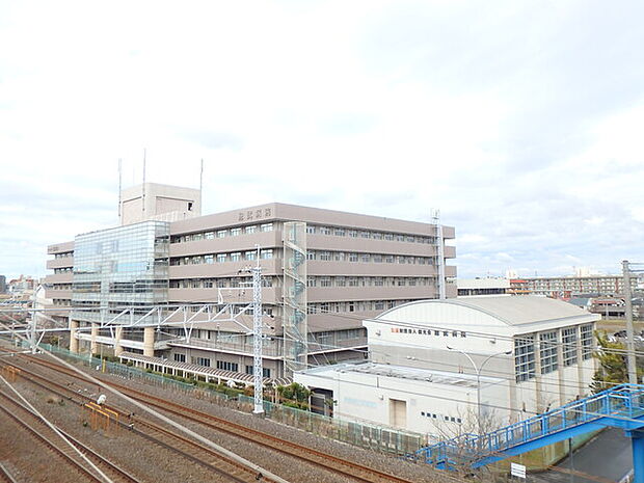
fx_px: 521
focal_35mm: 28
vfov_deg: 49.7
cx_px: 322
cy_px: 242
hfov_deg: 63.4
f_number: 4.4
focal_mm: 5
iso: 125
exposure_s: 1/500
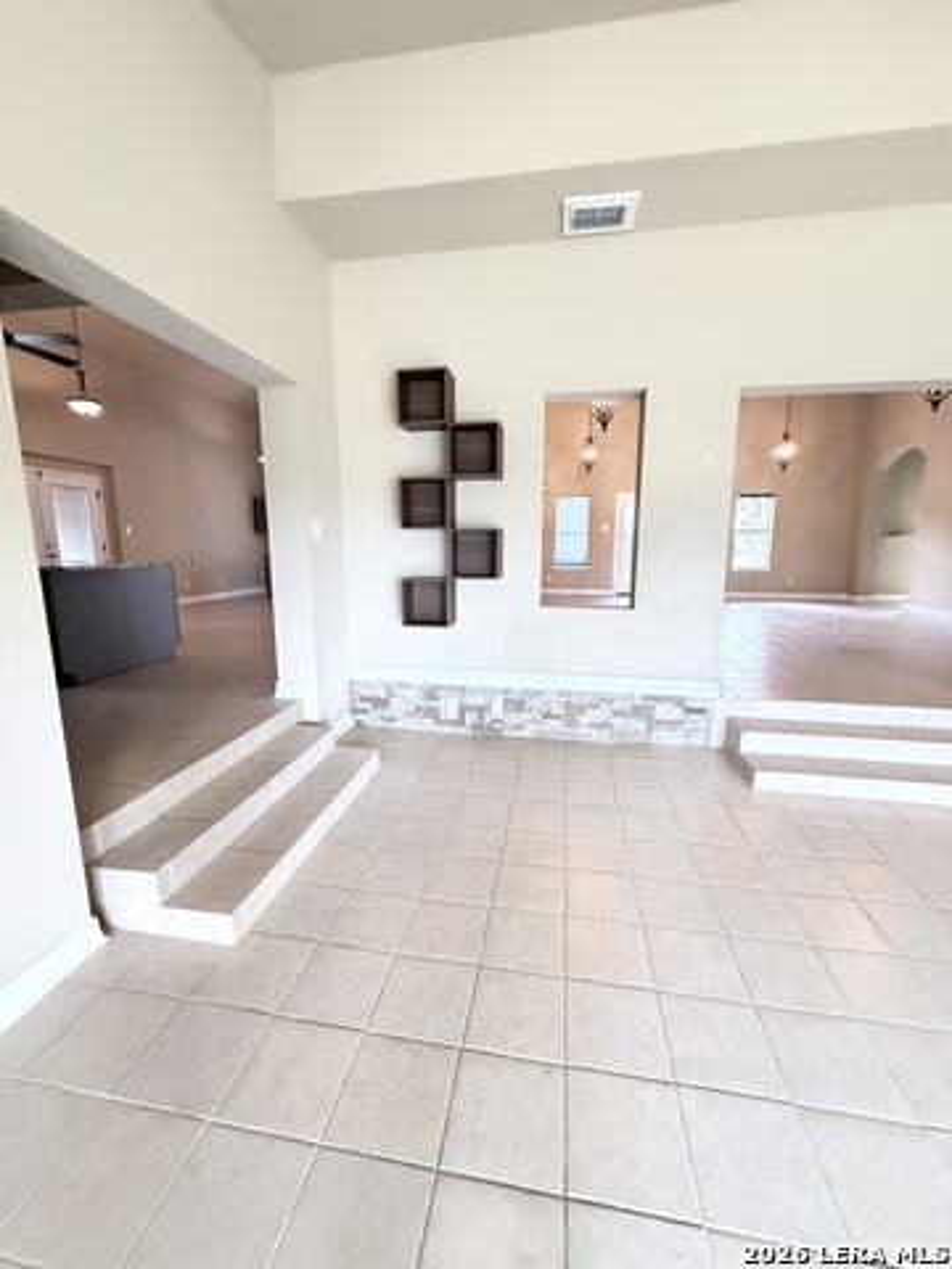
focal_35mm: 14
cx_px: 476
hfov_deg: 85.7
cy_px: 634
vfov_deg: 102.1
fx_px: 513
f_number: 2.2
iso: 640
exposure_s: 1/60
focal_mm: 2.22
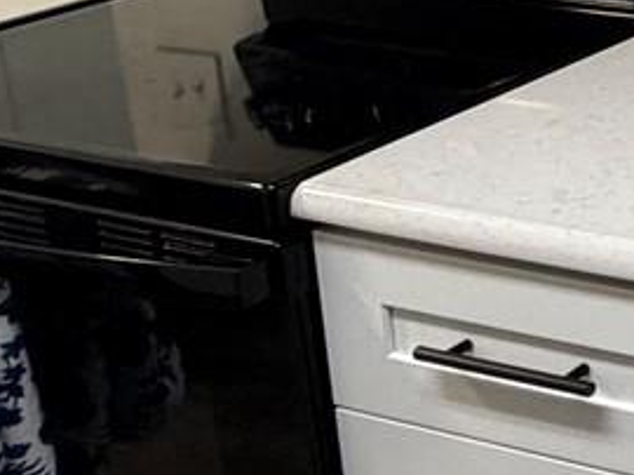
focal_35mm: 83
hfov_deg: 17.6
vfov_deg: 16.8
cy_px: -141
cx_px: 1228
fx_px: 1519
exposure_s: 1/60
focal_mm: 2.22
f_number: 2.2
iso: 200
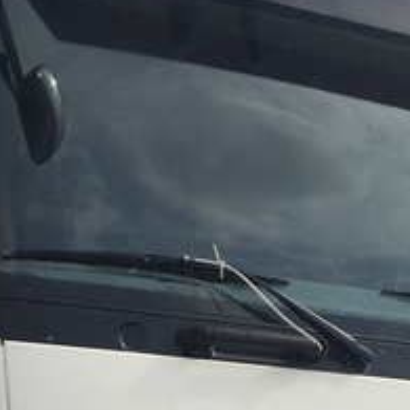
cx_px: 183
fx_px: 1434
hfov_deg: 16.3
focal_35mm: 107
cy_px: 629
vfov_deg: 15.0
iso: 32
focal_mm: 4.15
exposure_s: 1/1980
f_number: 2.2
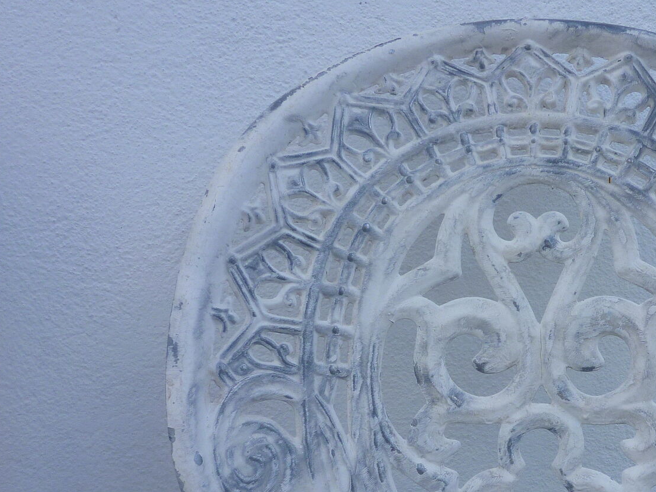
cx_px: 501
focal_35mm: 46
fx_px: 872
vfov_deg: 30.8
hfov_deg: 40.0
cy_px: 389
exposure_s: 1/125
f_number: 4
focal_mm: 4.5
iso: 80
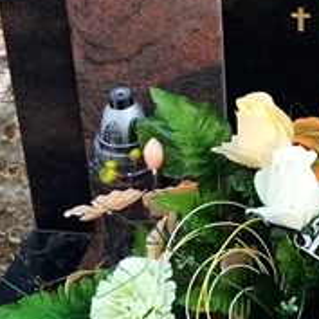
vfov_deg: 20.5
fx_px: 865
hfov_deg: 20.0
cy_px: 45
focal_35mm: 83
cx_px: 344
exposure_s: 1/50
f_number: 1.8
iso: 137
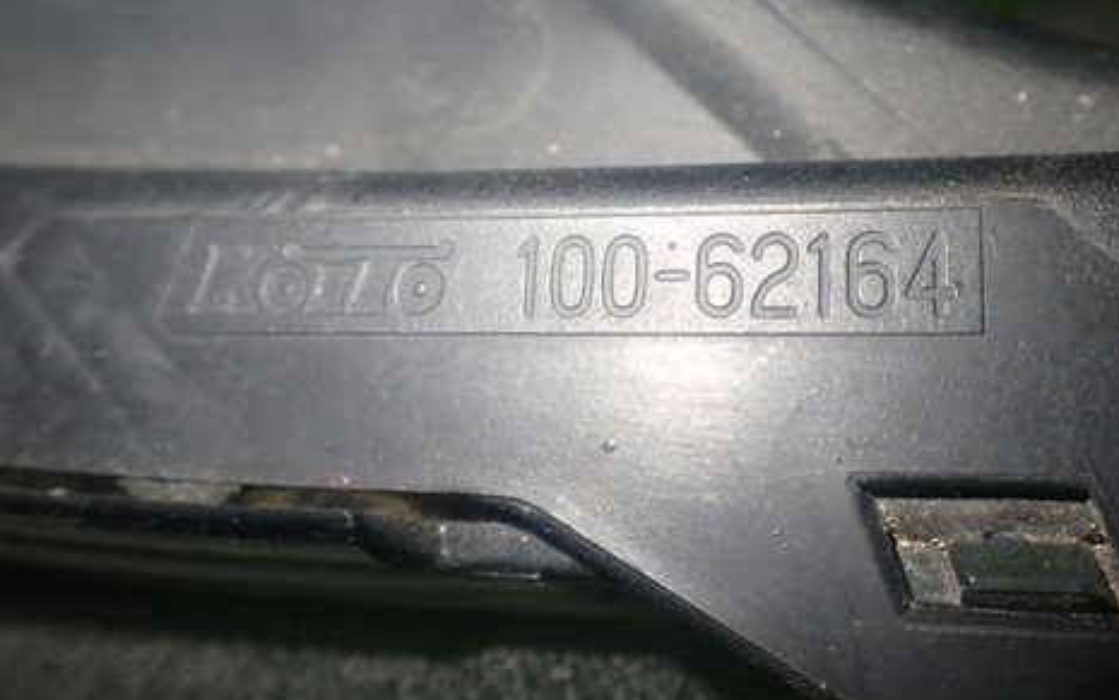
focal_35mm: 41
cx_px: 604
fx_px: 1251
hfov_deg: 48.2
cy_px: 267
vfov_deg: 31.2
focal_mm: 5.4
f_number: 2.3
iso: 200
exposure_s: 1/60
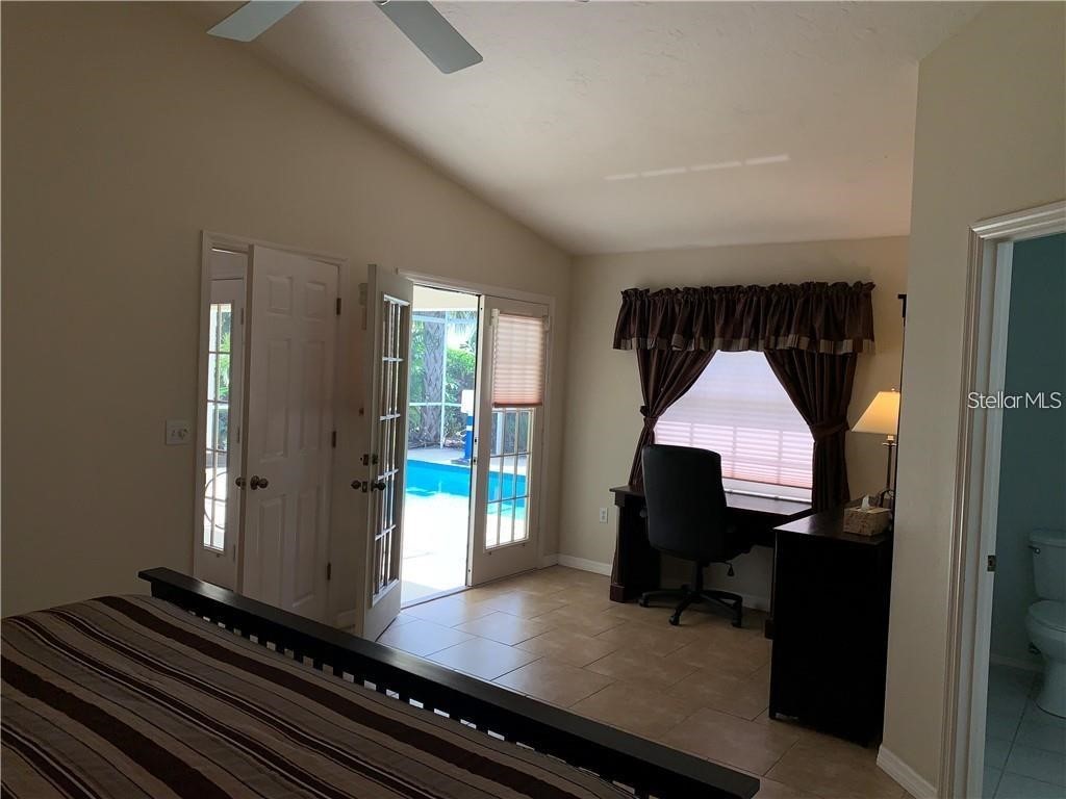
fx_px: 801
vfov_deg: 53.1
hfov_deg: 67.3
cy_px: 400
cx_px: 533
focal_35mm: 26
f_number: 1.8
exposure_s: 1/196
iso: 25
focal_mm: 4.25
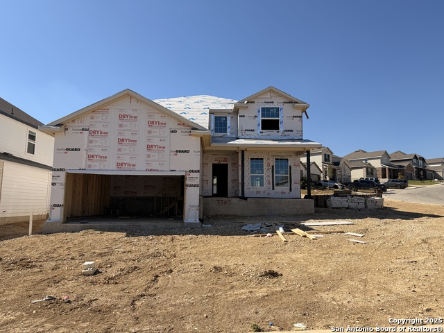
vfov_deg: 56.8
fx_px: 308
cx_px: 222
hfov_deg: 71.6
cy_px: 166
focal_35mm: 24
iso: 80
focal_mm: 6.76
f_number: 1.78
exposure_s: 1/6173
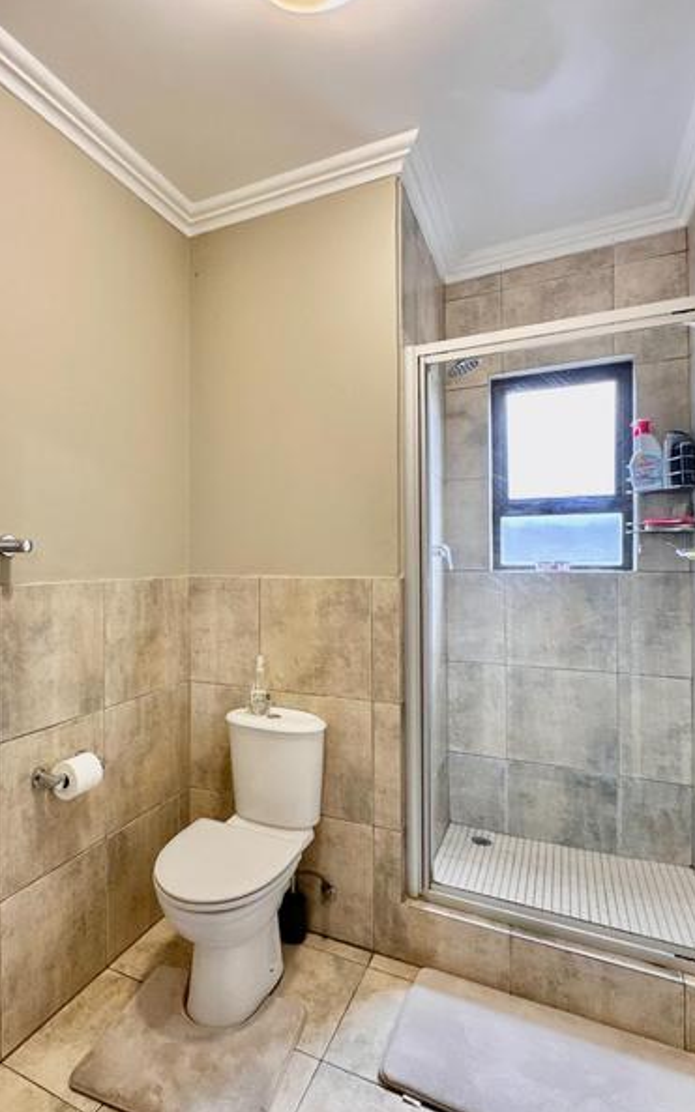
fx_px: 606
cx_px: 225
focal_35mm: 20
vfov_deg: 85.1
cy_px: 556
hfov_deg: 58.1
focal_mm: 2.22
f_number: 2.2
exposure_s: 1/50
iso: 320
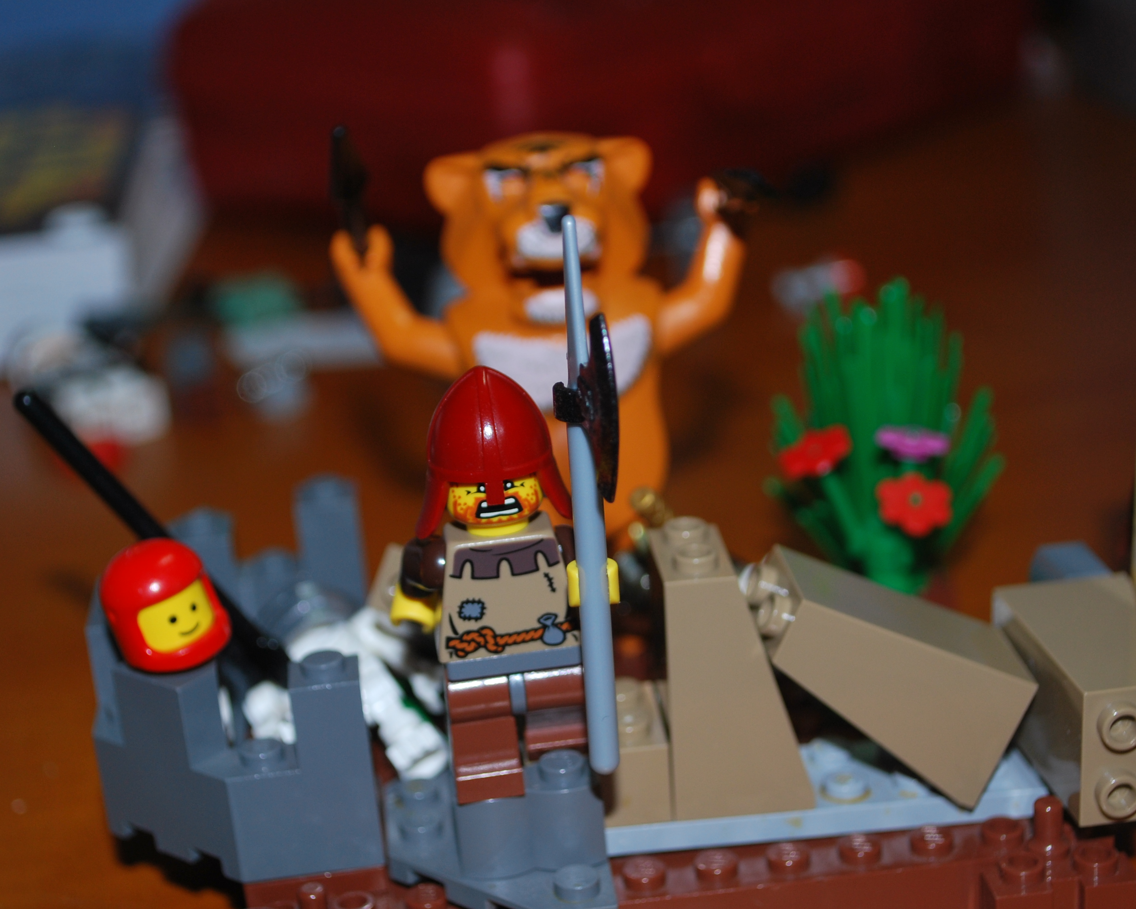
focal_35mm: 70
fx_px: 2353
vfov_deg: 21.8
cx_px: 533
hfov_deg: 27.1
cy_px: 523
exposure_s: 1/60
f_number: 5.3
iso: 200
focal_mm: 36
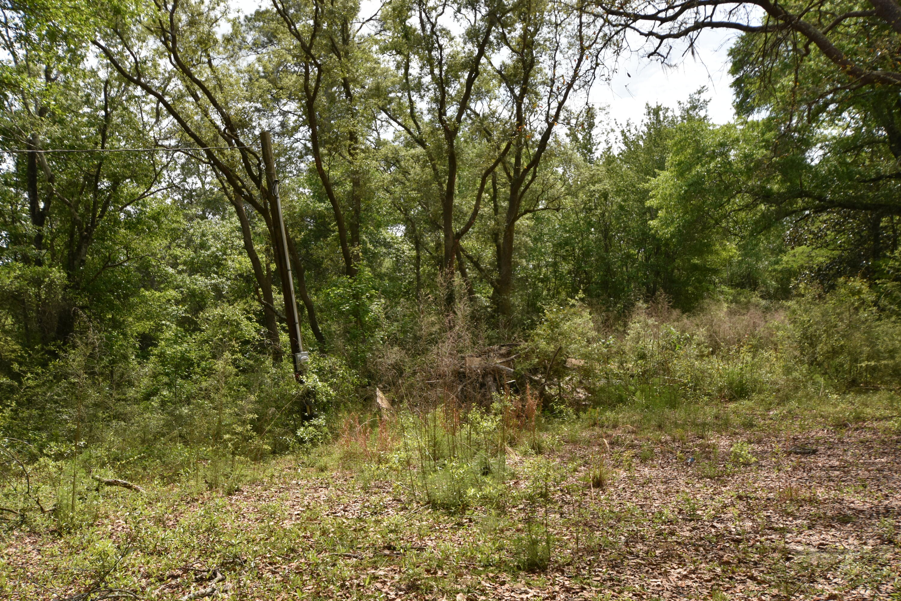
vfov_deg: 43.6
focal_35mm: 30
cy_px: 300
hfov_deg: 61.9
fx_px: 751
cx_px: 450
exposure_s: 1/500
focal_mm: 20
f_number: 8
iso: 250
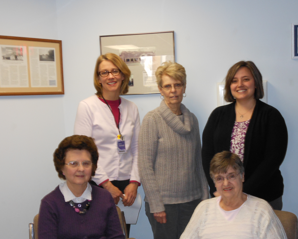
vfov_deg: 29.1
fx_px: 459
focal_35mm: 52
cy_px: 132
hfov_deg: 36.0
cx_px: 160
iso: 200
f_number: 3.8
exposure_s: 1/30
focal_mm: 7.7
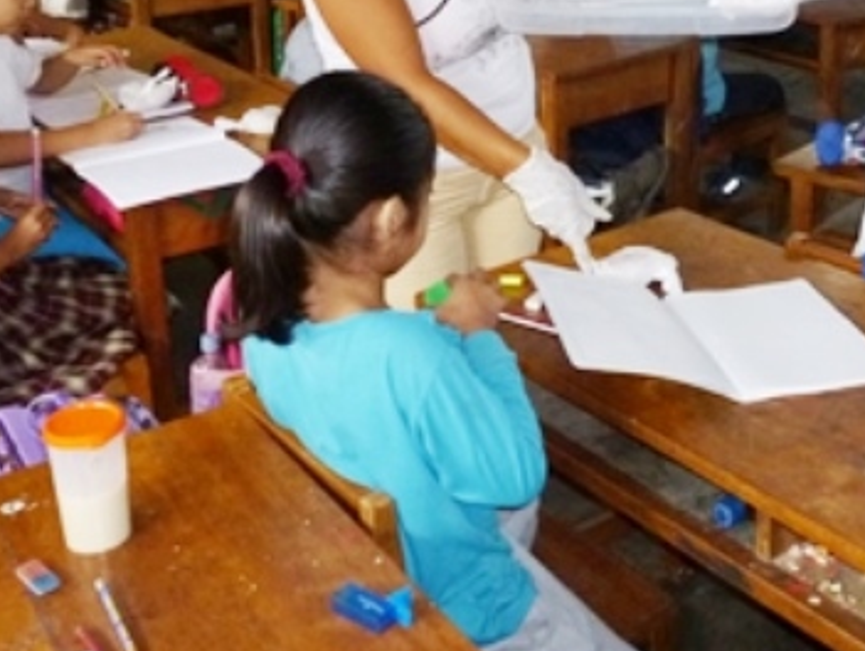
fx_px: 1276
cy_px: 99
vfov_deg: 27.8
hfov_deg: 37.1
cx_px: 567
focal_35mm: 51
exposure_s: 1/125
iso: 400
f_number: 3.1
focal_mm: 5
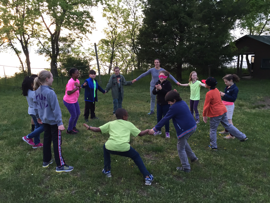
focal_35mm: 29
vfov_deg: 48.2
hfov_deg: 61.7
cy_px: 102
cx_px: 135
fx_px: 226
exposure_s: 1/30
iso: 32
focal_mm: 4.15
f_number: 2.2
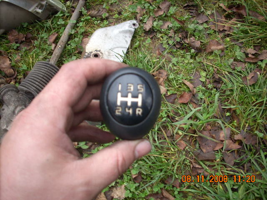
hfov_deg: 50.1
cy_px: 100
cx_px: 134
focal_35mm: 37
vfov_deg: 38.7
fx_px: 285
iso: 64
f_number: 2.8
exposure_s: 1/46.2
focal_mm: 6.2
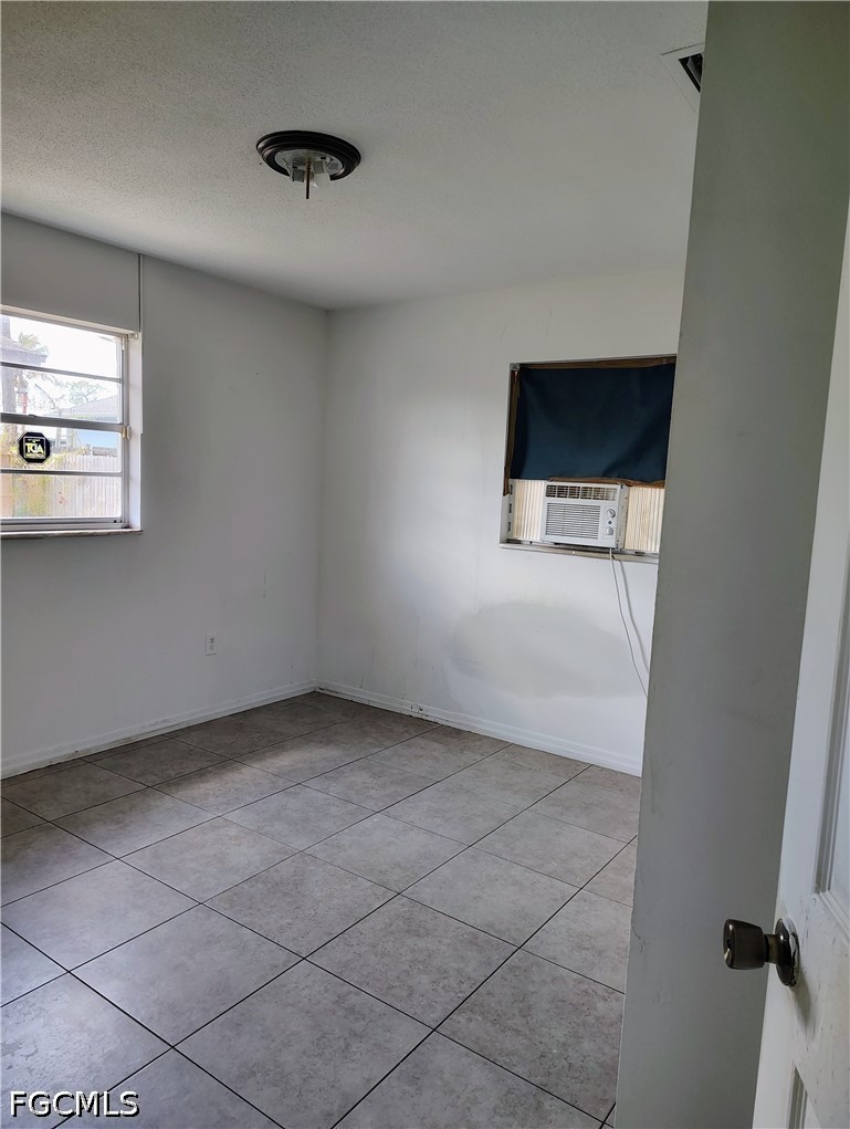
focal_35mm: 24
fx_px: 784
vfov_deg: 71.5
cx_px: 425
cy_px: 564
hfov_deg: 56.9
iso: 691
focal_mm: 5.56
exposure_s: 1/120
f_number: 1.8
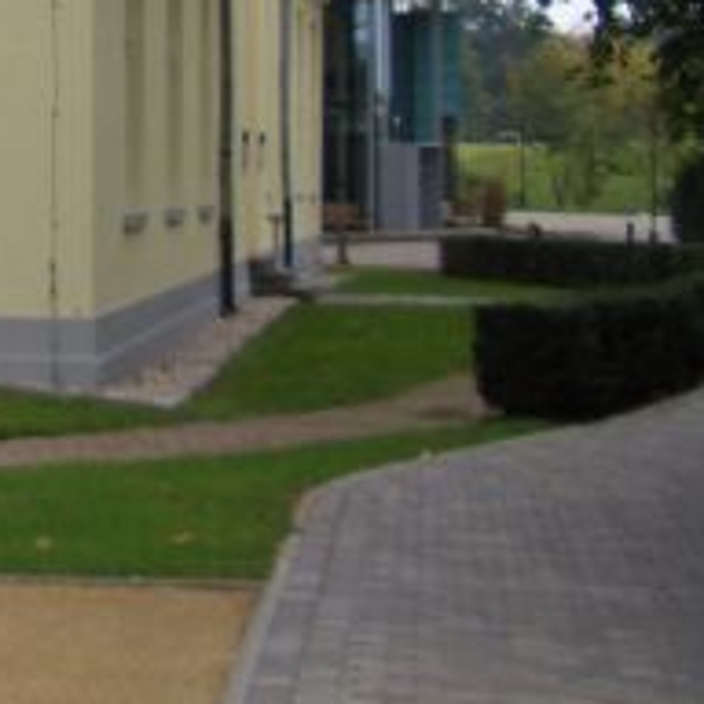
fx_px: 2968
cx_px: -433
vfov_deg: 13.1
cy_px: -220
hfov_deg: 12.7
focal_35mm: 129
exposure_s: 1/160
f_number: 2.6
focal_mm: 5.8
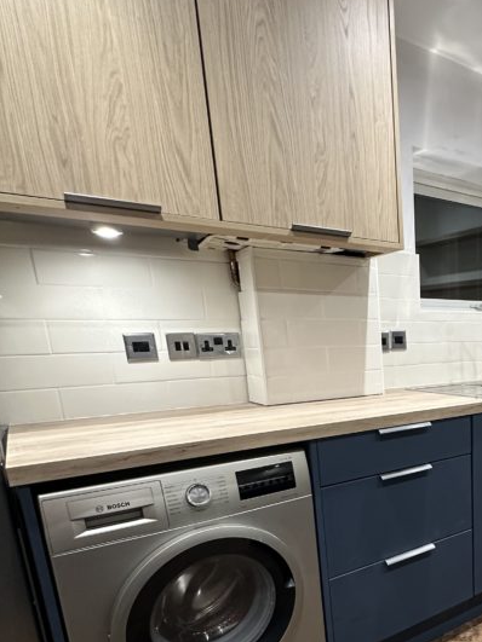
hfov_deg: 45.0
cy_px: 451
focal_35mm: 27
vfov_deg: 62.9
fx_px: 501
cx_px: 461
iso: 250
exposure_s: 1/50
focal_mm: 2.22
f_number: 2.2
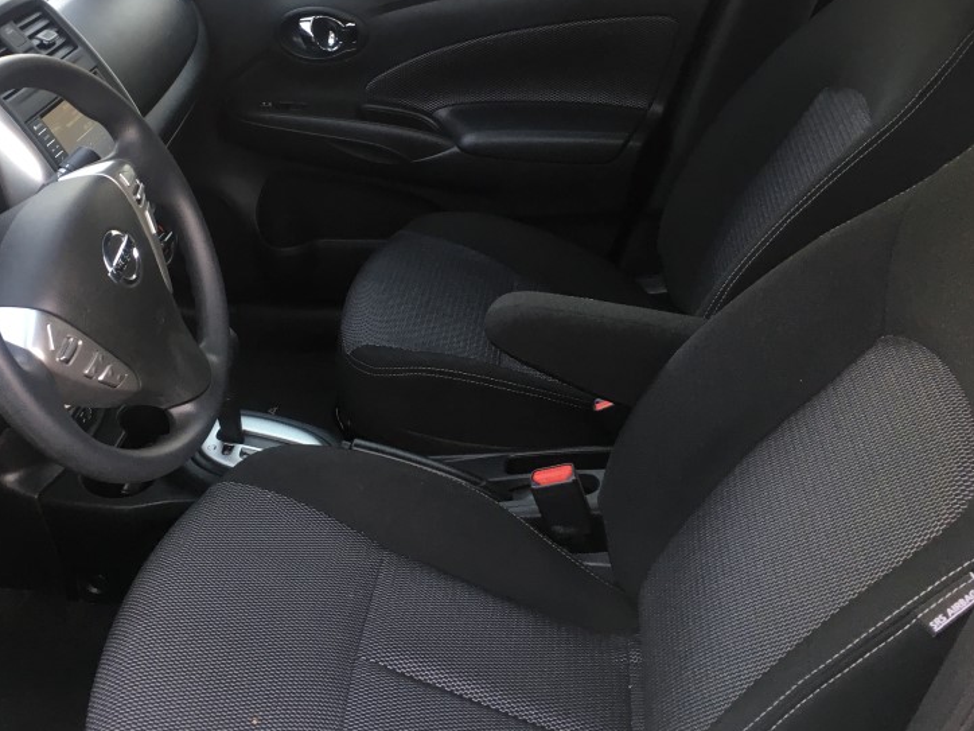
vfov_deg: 34.8
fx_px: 1154
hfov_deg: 45.0
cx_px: 313
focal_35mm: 41
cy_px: 240
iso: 25
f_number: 2.2
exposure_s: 1/40
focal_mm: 4.15
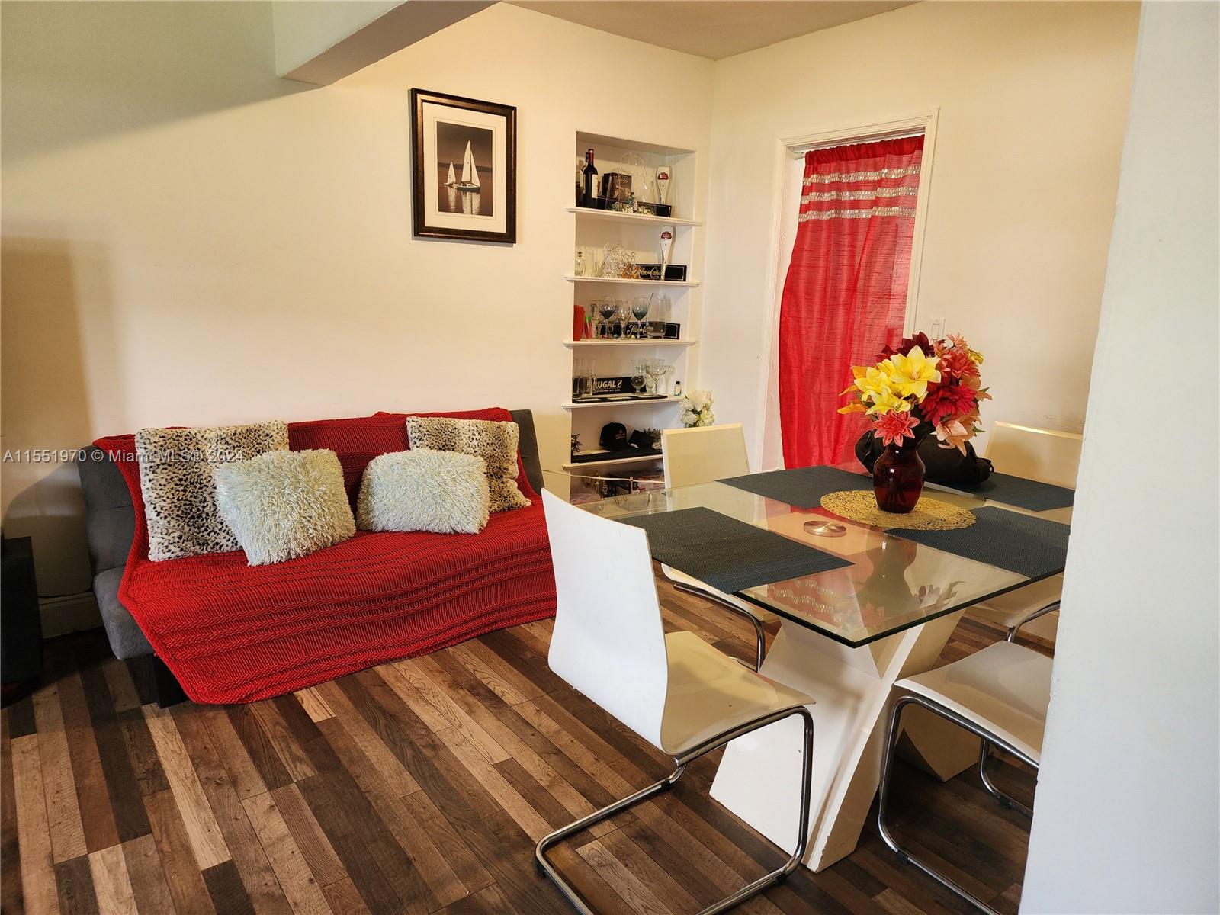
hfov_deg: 73.9
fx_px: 811
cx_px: 610
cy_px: 458
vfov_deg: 58.9
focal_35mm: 23
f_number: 1.8
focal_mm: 6.4
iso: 250
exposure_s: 1/60
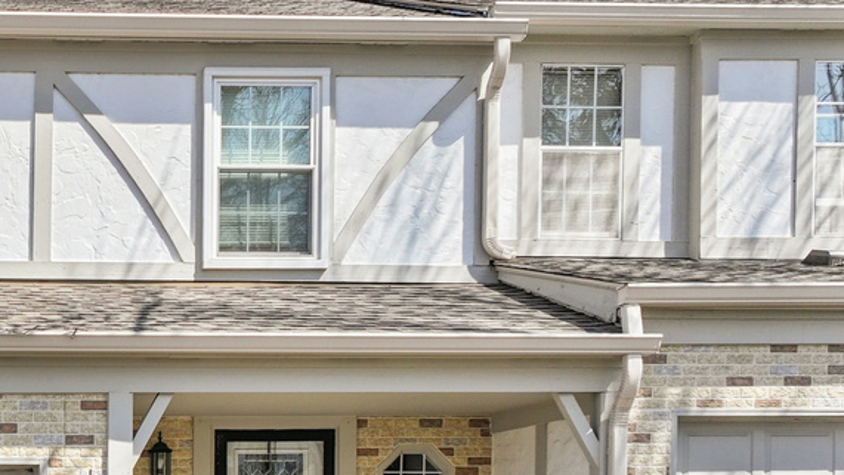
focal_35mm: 66
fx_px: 1477
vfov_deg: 17.6
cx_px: -80
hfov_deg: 28.9
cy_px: 536
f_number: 2.8
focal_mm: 12.3
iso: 130
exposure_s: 1/120
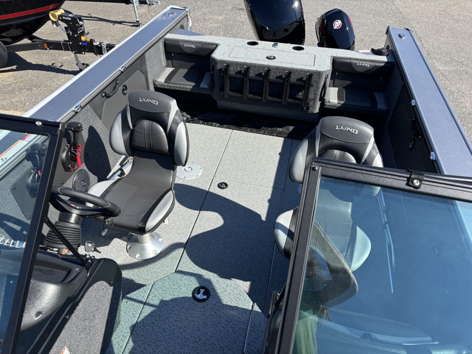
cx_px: 236
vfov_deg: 53.1
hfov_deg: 67.3
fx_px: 355
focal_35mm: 26
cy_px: 177
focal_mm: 5.96
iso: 50
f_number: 1.6
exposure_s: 1/1642
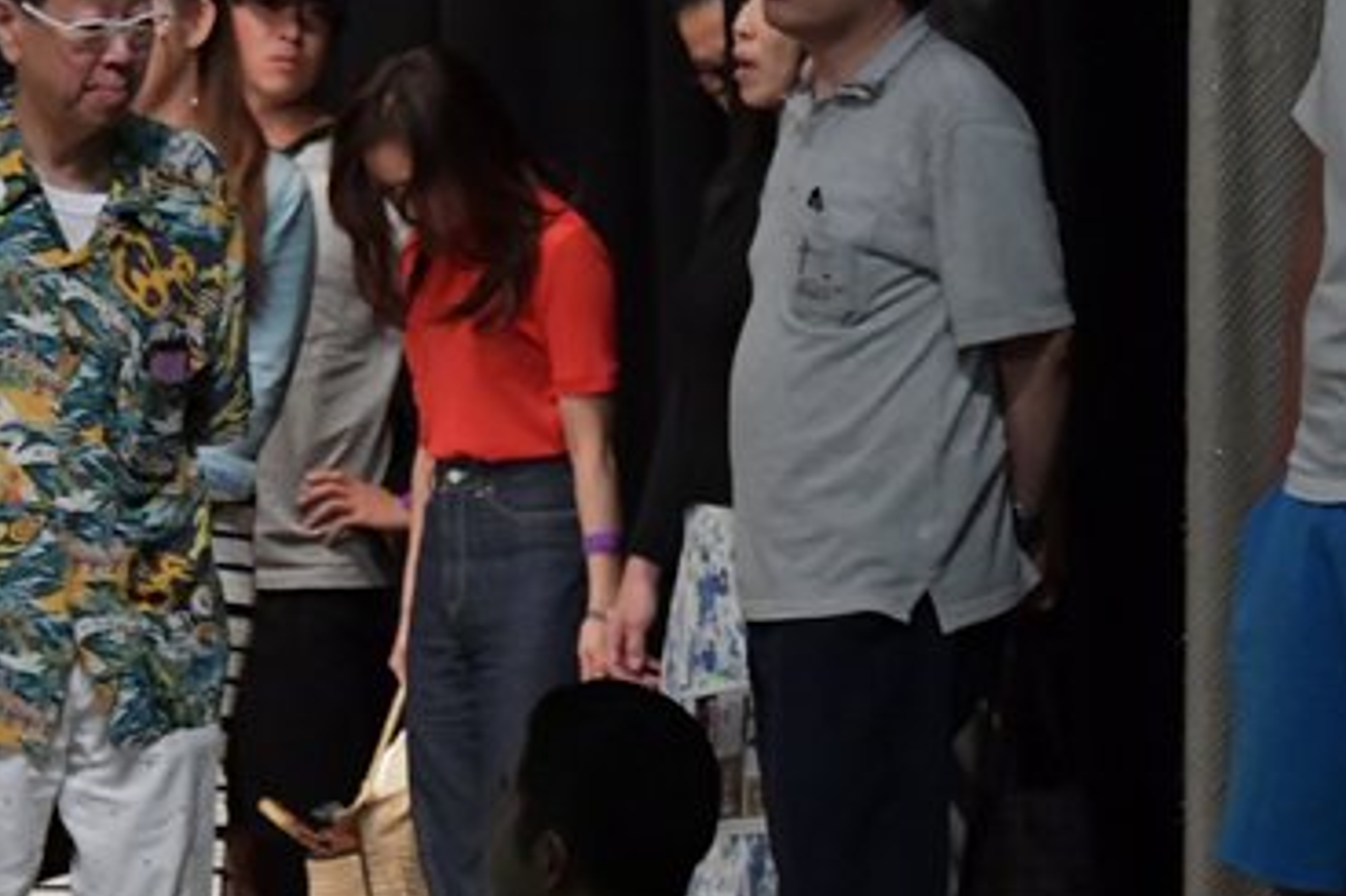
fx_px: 15882
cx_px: 327
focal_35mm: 425
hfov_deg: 4.9
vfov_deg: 3.2
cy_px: 516
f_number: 5.6
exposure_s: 1/400
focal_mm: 135
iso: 6400
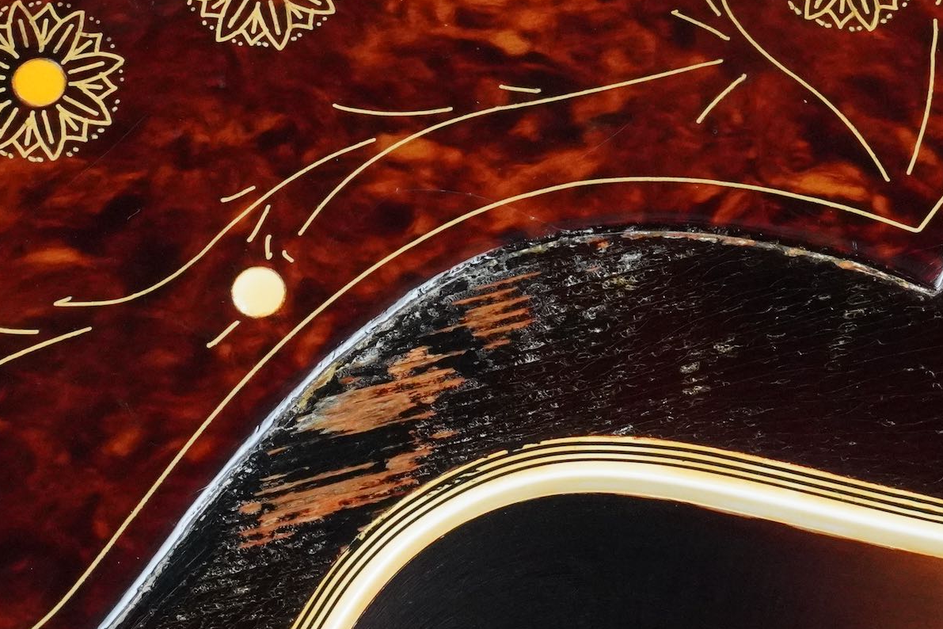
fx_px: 3464
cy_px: 98
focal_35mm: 132
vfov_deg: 10.3
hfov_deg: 15.5
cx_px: 563
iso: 4000
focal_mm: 35
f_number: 11
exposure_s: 1/60
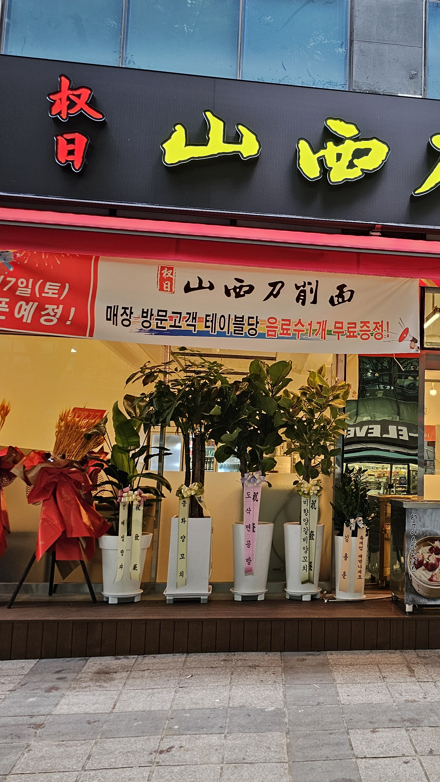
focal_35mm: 34
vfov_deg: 58.0
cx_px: 376
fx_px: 705
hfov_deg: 33.3
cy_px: 389
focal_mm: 6.3
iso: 200
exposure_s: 1/120
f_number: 1.7
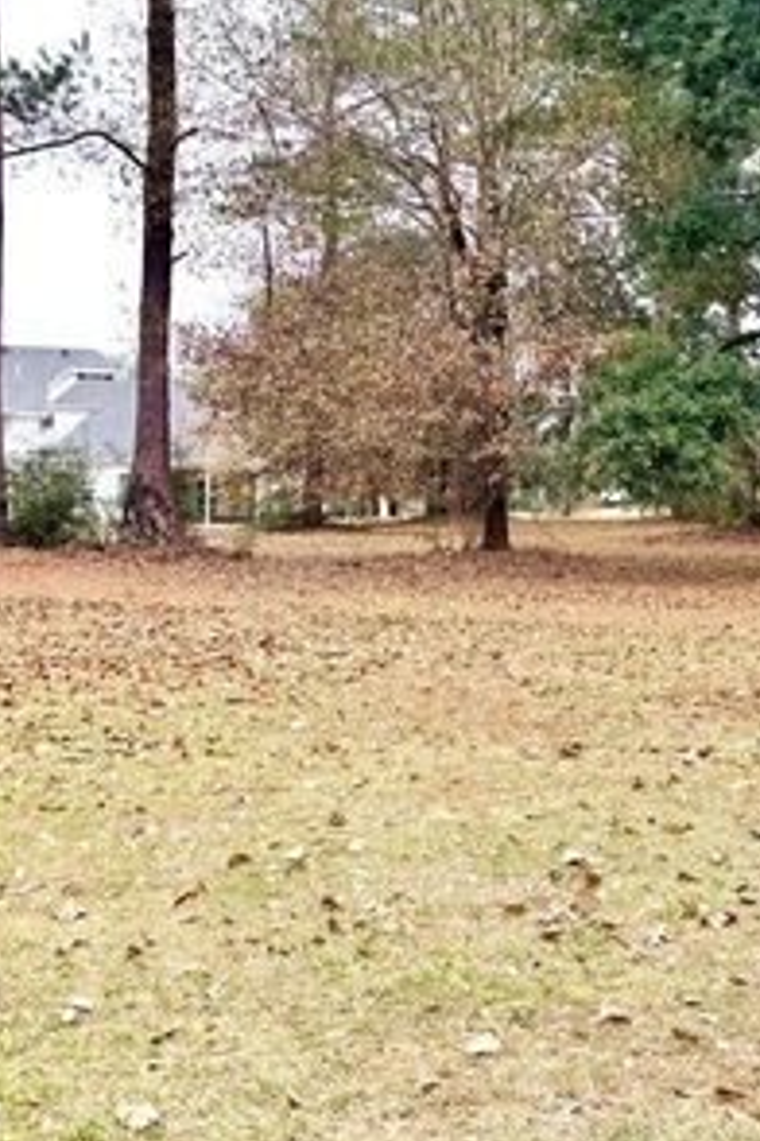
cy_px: 456
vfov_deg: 42.5
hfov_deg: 28.8
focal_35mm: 46
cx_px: 578
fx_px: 1457
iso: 64
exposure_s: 1/359
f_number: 1.6
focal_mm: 5.96
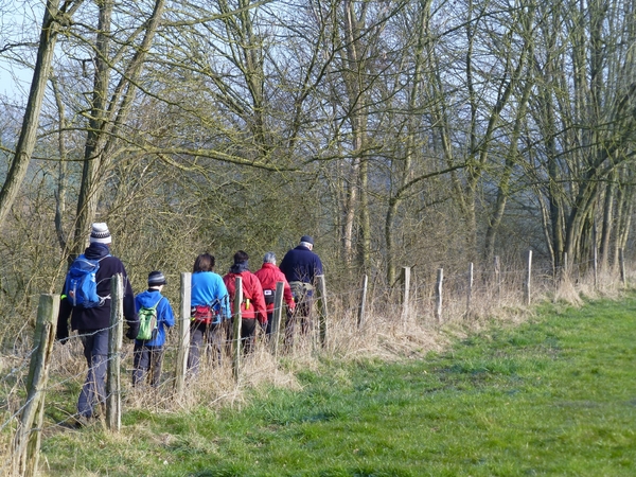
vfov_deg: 18.7
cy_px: 238
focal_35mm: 79
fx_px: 1451
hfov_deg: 24.7
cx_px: 318
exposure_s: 1/160
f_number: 5.1
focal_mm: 14.2
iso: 100
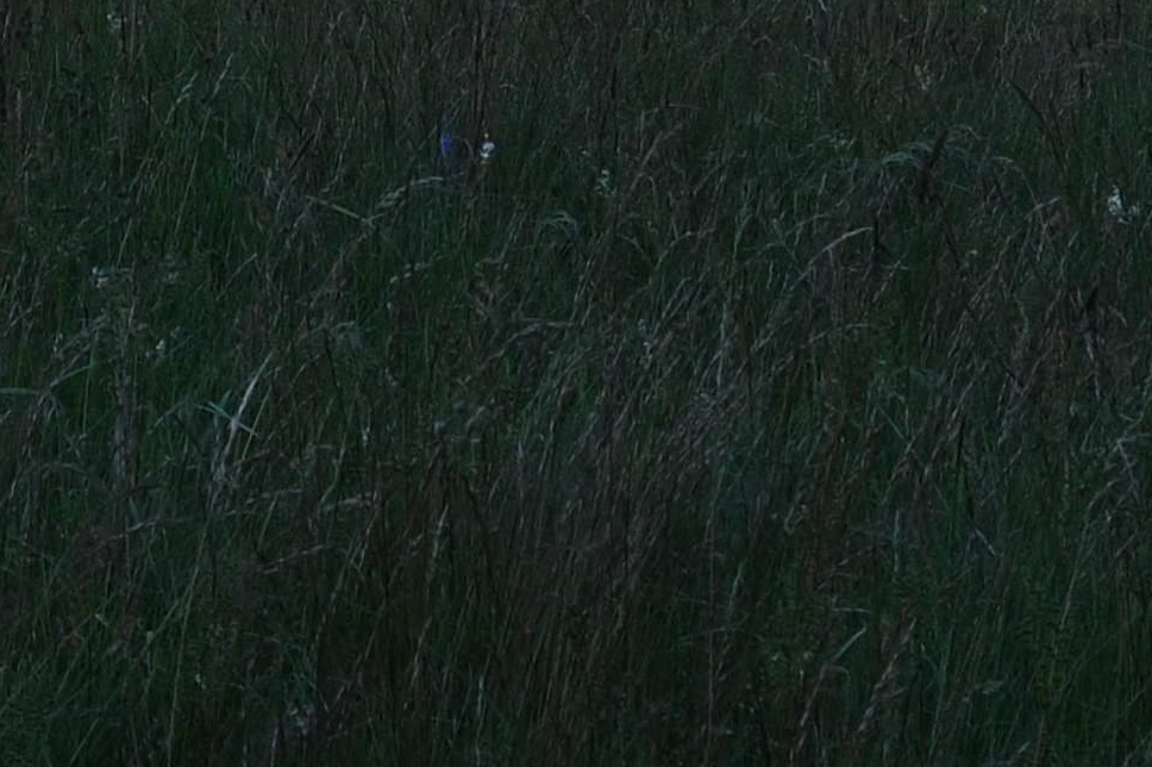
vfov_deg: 4.4
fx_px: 9785
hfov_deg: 6.7
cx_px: -82
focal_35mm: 306
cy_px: -1229
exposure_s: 1/100
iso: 500
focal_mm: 49
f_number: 8
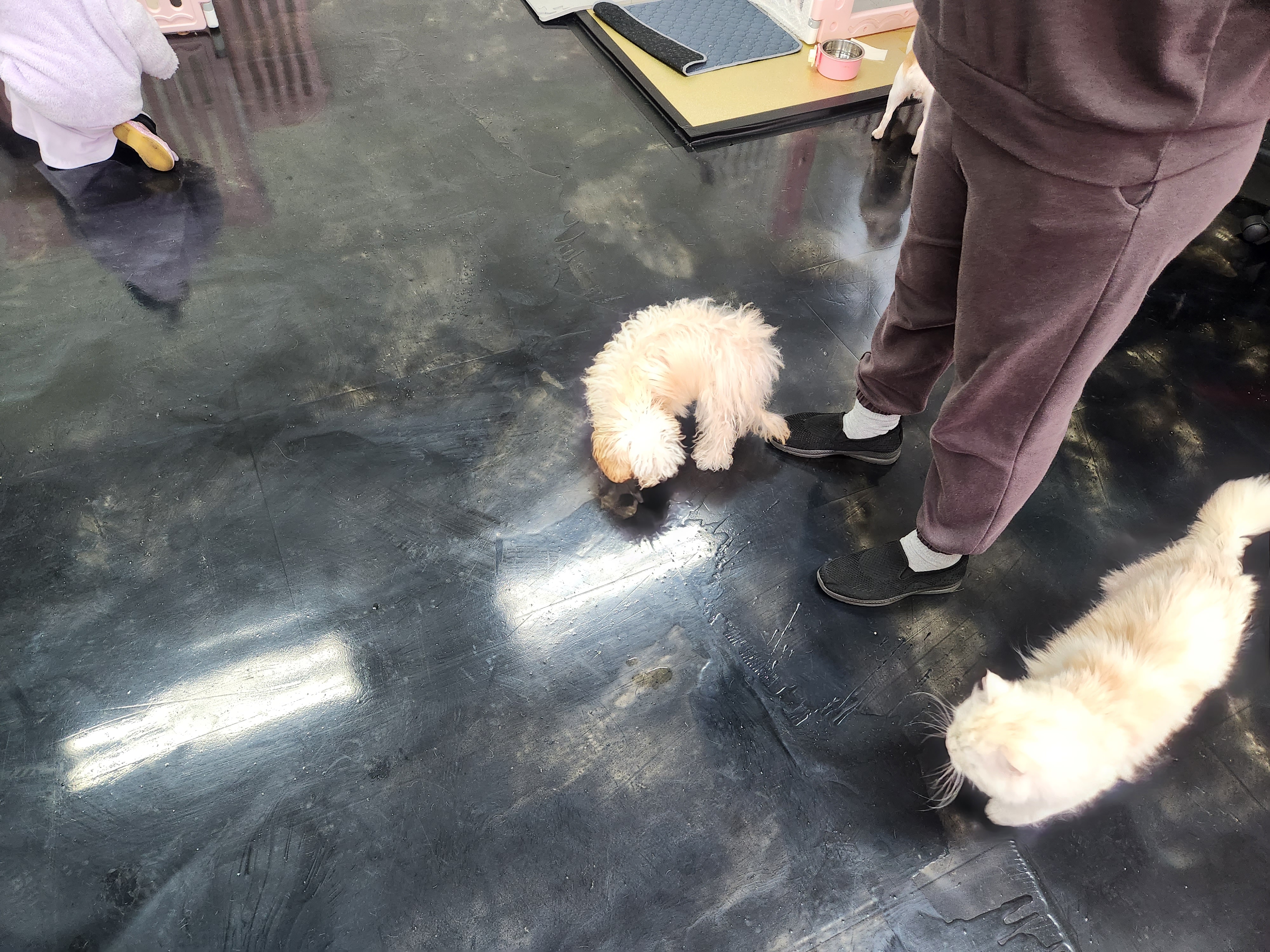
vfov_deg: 58.9
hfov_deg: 73.9
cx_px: 635
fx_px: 844
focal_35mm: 23
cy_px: 476
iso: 320
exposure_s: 1/120
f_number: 1.8
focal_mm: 5.4
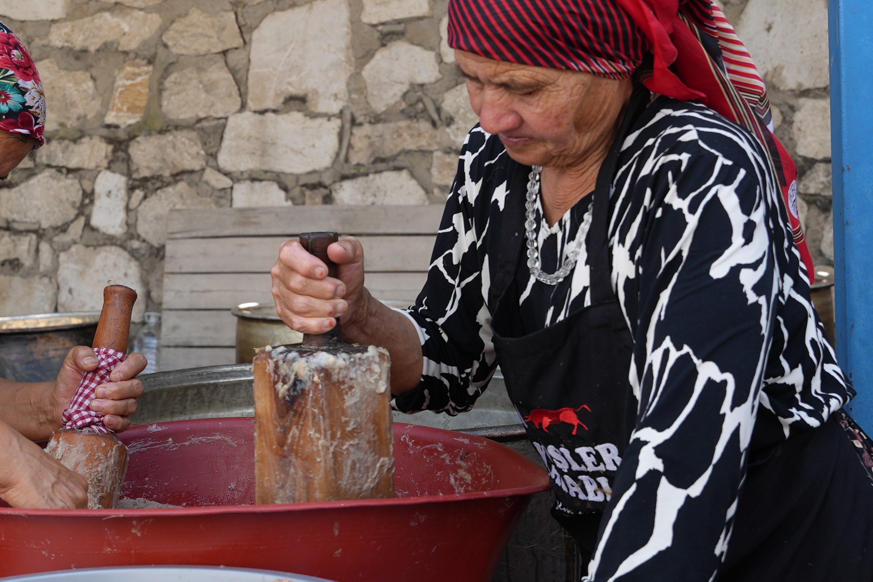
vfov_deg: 21.9
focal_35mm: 62
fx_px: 1503
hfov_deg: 31.8
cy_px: 218
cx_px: 223
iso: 100
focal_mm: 24
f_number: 4
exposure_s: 1/200
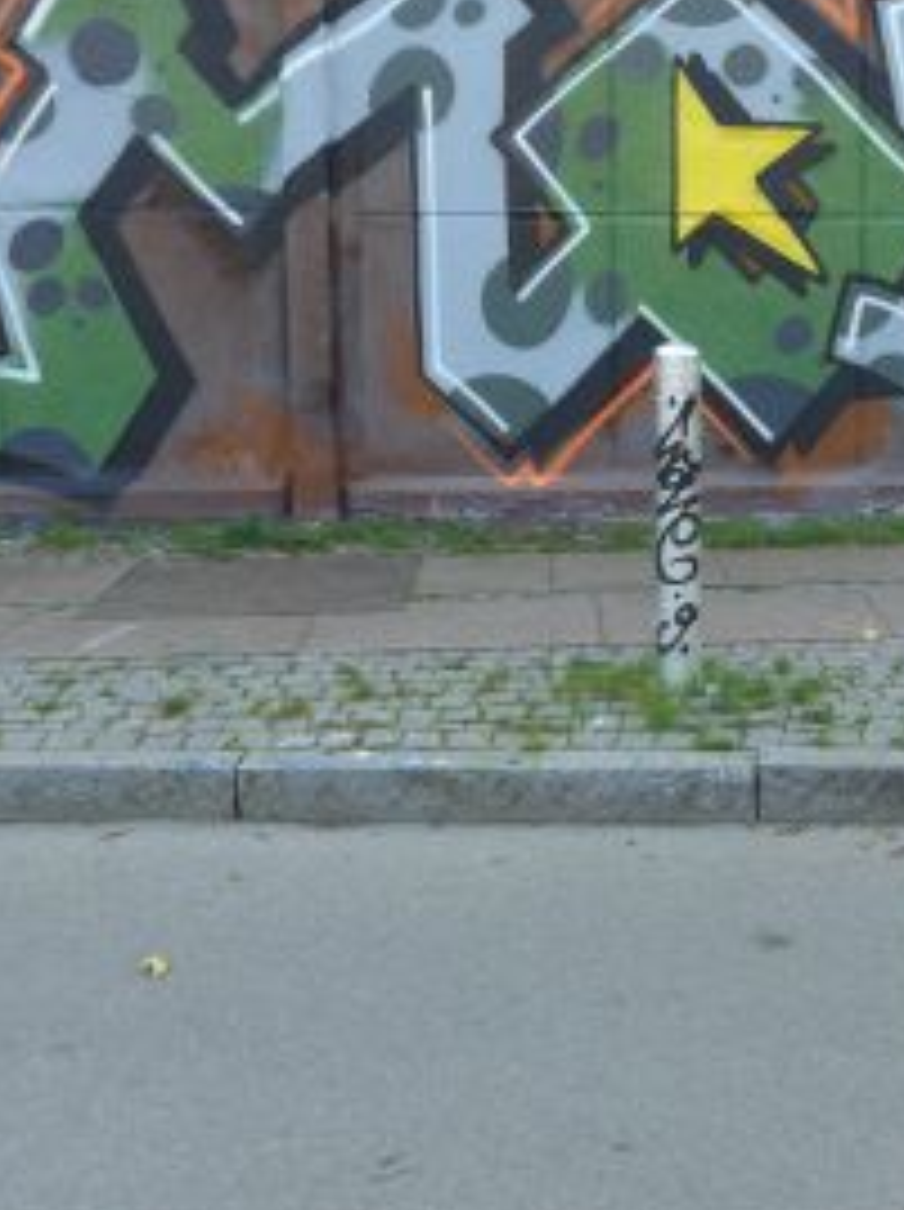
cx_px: 935
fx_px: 1885
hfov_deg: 25.4
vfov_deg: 35.2
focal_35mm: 54
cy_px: 394
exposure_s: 1/200
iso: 80
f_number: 2.8
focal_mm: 6
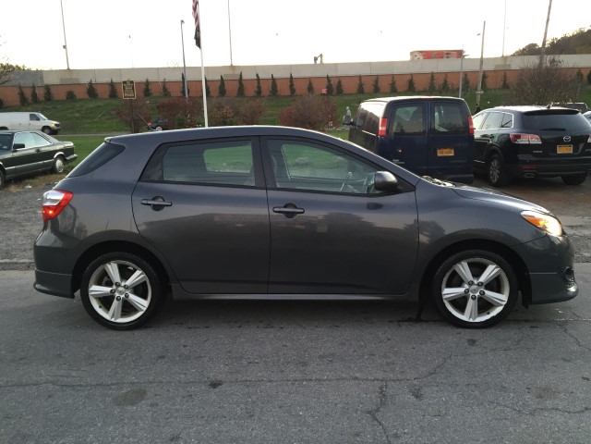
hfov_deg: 61.7
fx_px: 495
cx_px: 296
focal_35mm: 29
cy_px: 222
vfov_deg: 48.2
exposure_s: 1/30
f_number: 2.2
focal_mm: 4.15
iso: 64
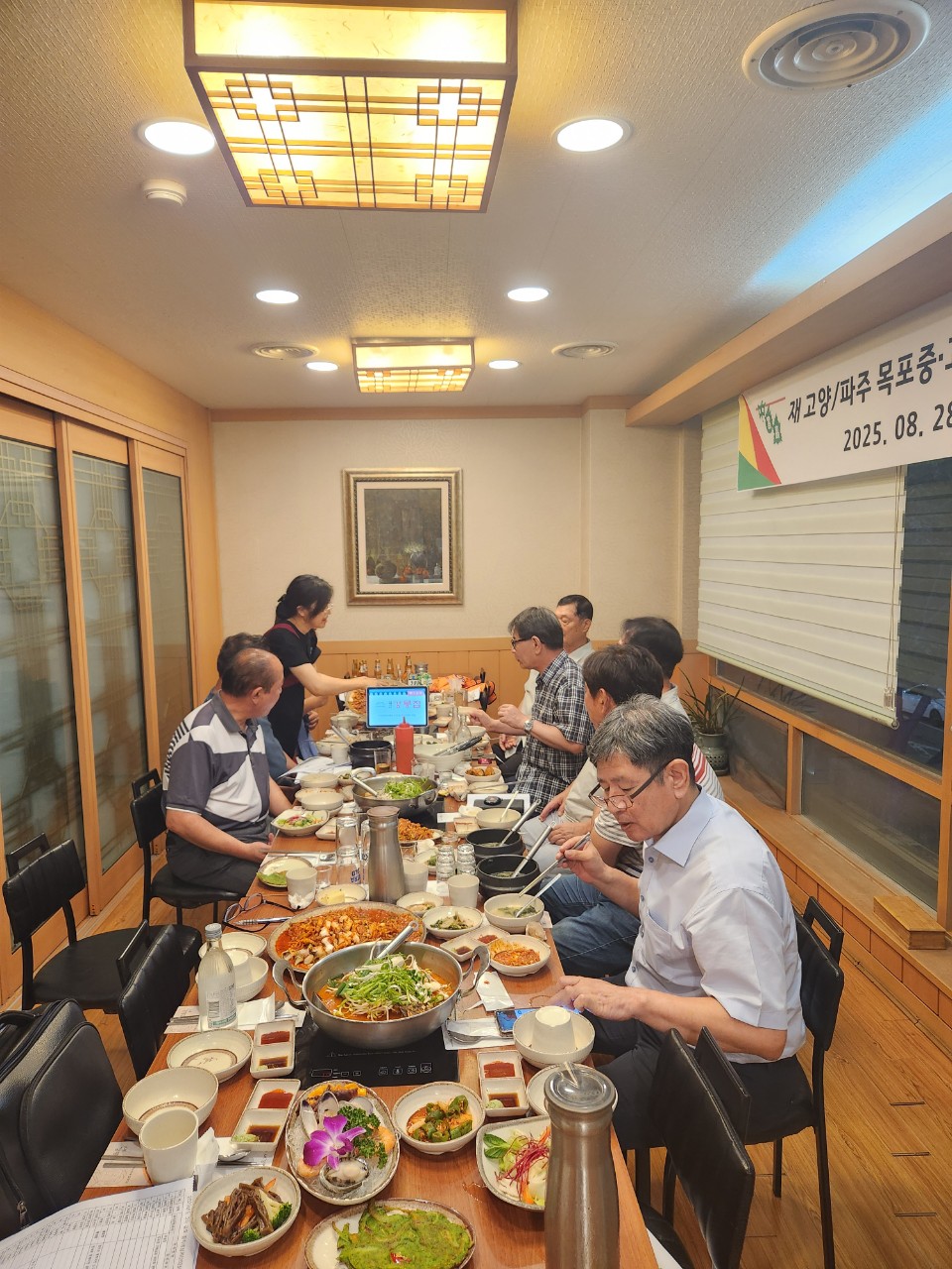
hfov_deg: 58.9
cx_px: 476
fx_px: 843
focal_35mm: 23
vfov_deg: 73.9
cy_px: 634
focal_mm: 5.4
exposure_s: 1/120
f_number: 1.8
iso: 320
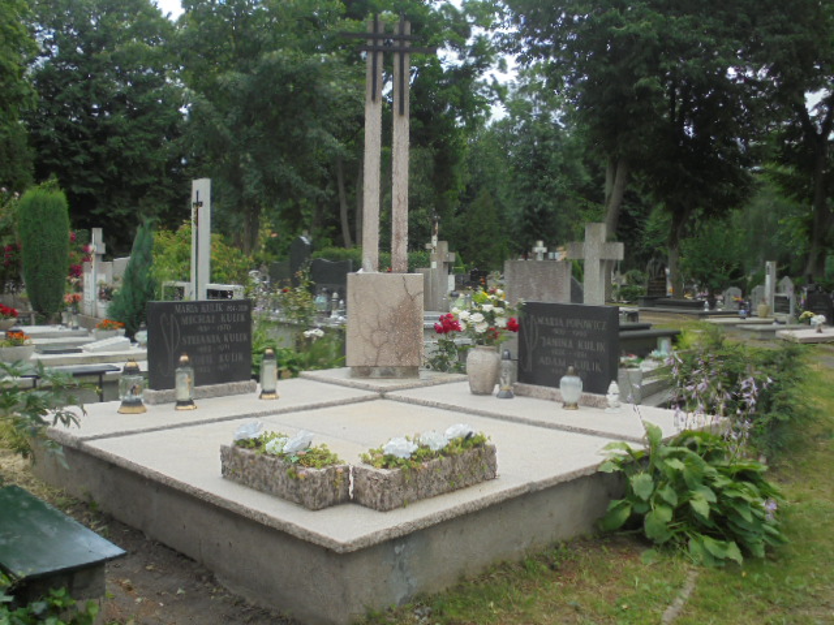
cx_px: 417
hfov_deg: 54.0
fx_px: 819
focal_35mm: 34
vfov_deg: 41.8
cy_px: 312
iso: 100
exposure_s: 1/320
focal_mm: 6.1
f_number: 4
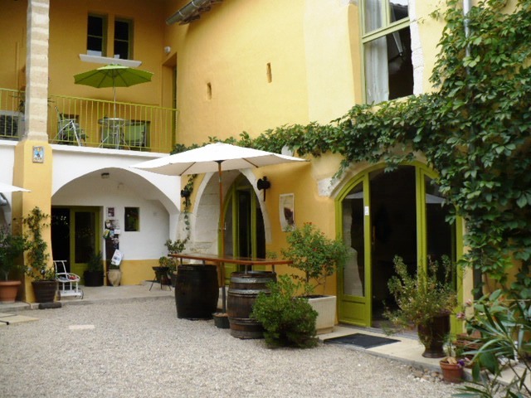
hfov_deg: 50.1
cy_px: 199
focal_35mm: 37
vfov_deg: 38.7
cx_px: 266
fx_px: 568
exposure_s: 1/400
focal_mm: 6.1
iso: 100
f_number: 2.8
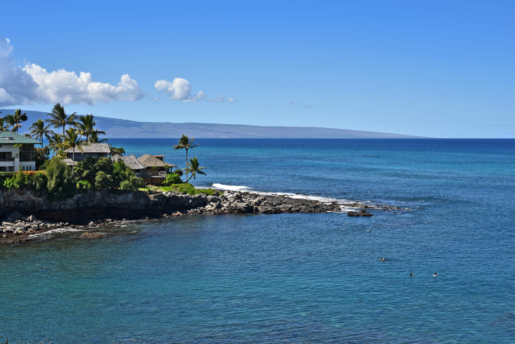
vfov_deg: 27.0
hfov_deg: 39.6
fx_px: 715
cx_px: 258
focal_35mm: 50
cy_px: 172
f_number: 11
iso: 100
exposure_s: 1/200
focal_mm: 50
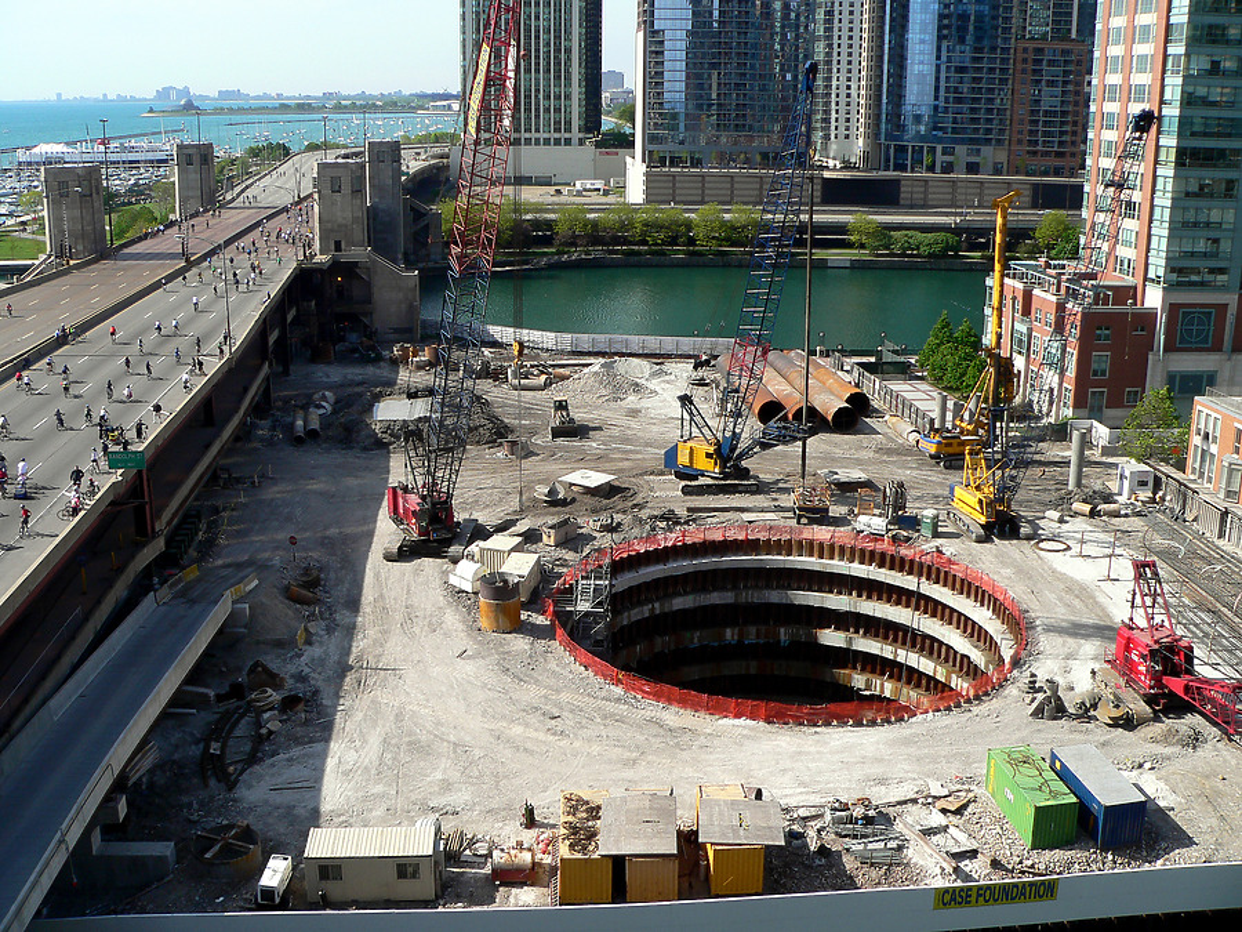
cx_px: 621
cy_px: 466
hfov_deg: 51.4
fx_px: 1292
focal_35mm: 36
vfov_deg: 39.7
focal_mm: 6
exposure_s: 1/640
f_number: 3.7
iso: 80
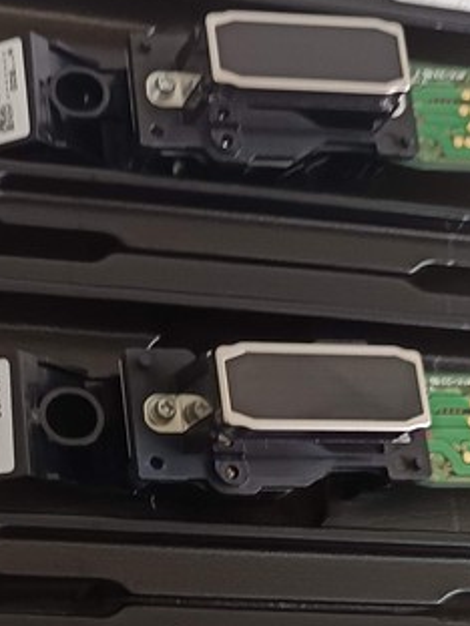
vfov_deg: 25.1
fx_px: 1394
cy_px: 459
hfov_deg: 18.1
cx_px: -100
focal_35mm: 77
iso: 465
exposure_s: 1/50
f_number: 1.7
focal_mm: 5.31
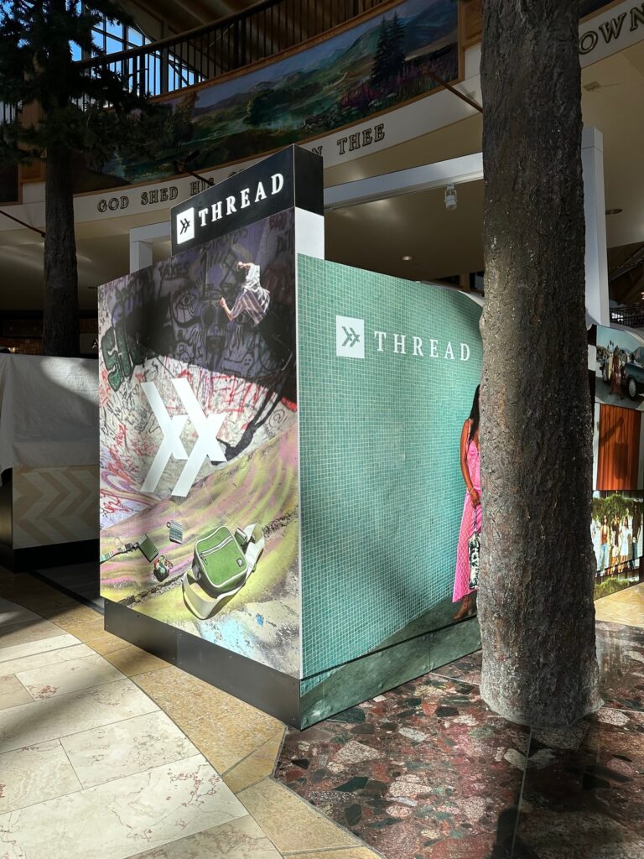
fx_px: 595
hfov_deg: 56.8
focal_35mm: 24
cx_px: 322
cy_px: 430
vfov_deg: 71.6
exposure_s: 1/1541
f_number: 1.78
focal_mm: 6.86
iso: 80
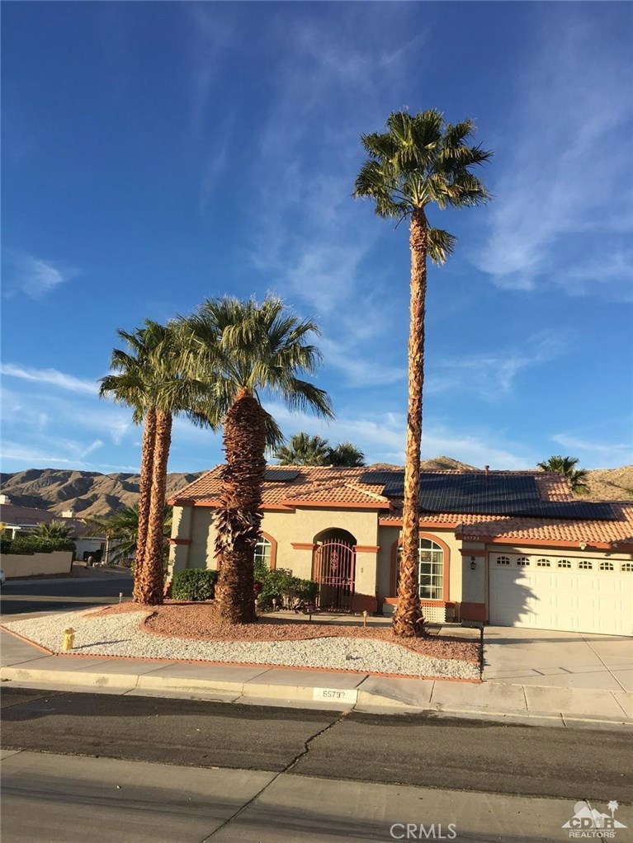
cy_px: 422
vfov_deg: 61.6
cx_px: 316
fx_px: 707
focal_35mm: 29
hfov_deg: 48.2
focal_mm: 4.15
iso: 25
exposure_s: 1/1131
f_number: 2.2
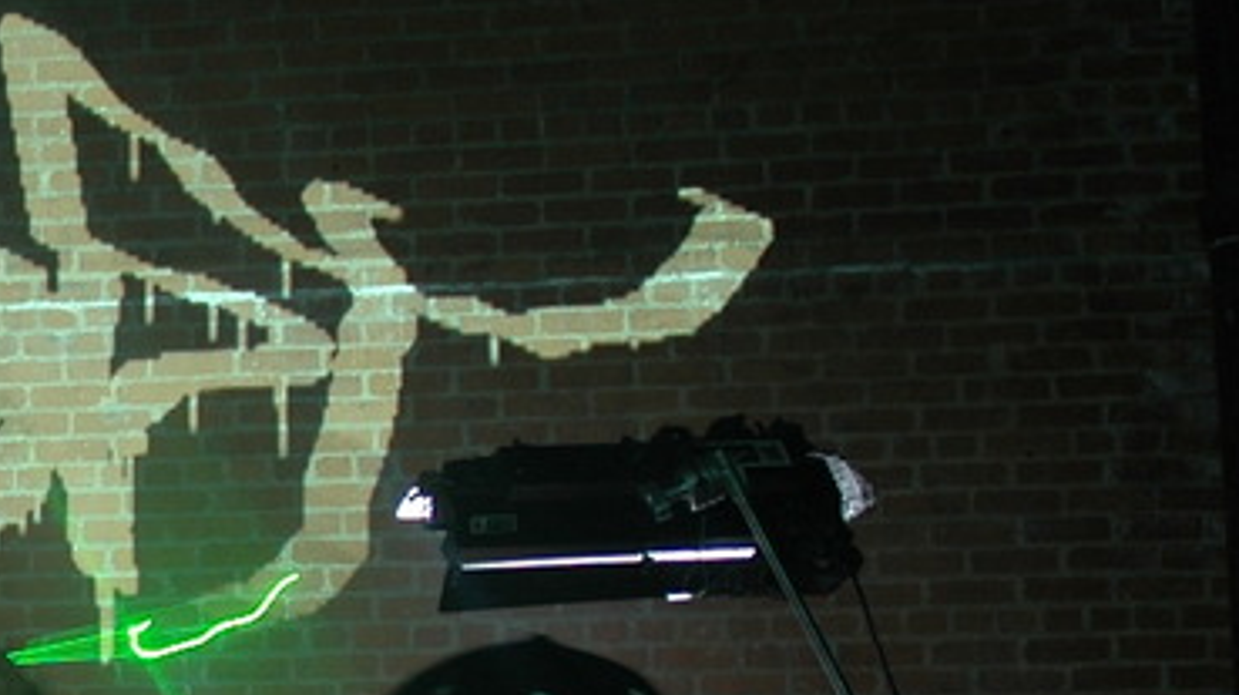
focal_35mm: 92
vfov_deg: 13.0
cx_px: -262
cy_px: 601
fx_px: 3021
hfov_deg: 21.5
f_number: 3.5
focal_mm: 18
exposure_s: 1/3
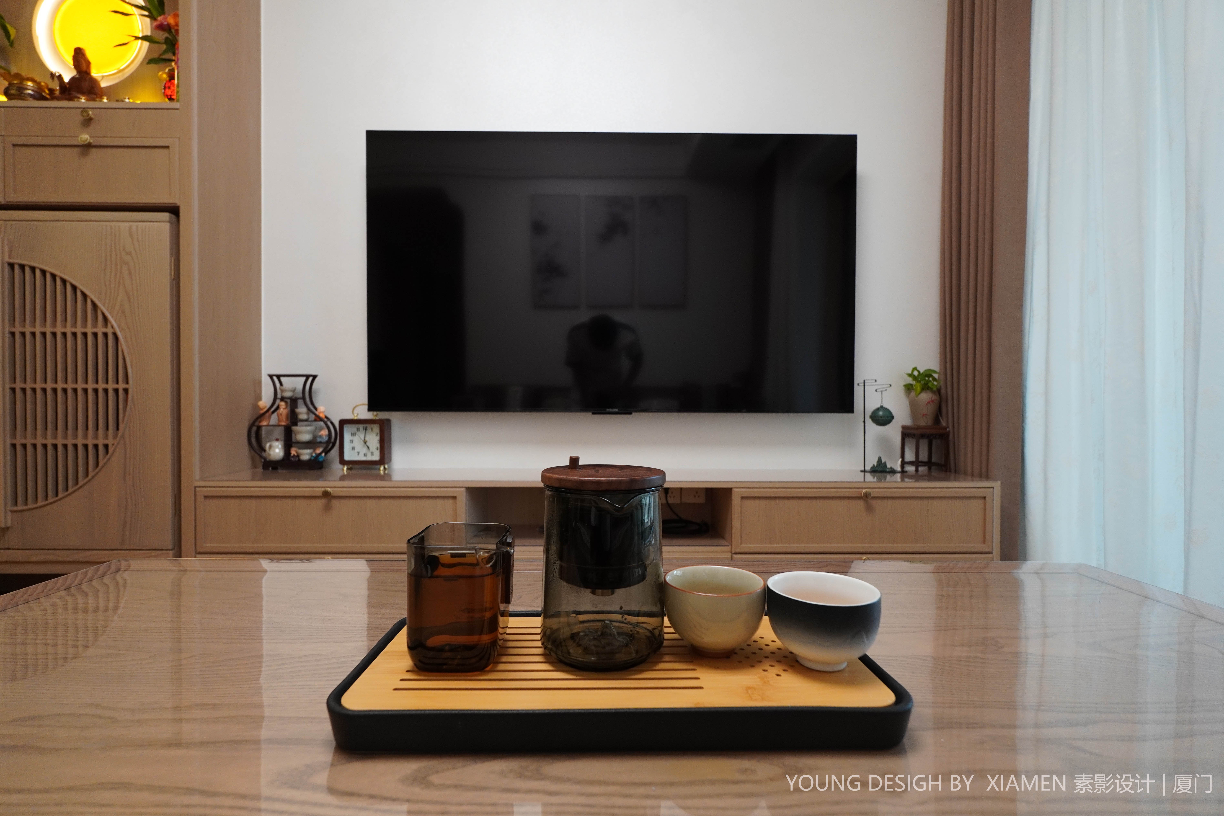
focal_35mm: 16
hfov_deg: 95.0
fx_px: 561
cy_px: 408
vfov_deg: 72.1
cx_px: 612
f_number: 4.5
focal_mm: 11
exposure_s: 1/125
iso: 1000
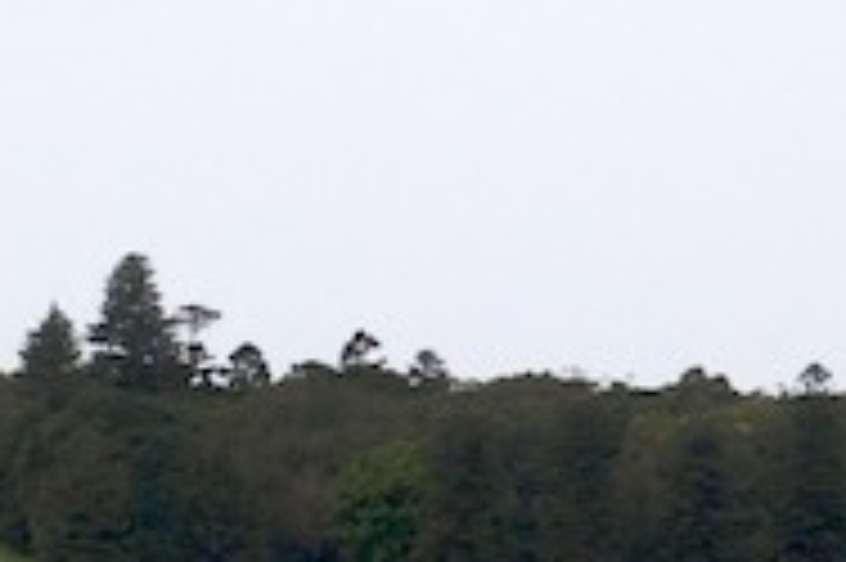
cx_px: -76
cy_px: 416
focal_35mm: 408
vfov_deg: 3.4
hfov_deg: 5.0
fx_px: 9570
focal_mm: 85
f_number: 11
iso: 320
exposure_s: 1/500
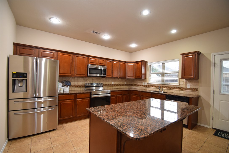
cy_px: 76
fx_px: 95
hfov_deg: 100.4
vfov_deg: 77.3
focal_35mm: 15
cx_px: 114
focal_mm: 10
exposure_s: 1/80
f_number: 4.5
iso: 800
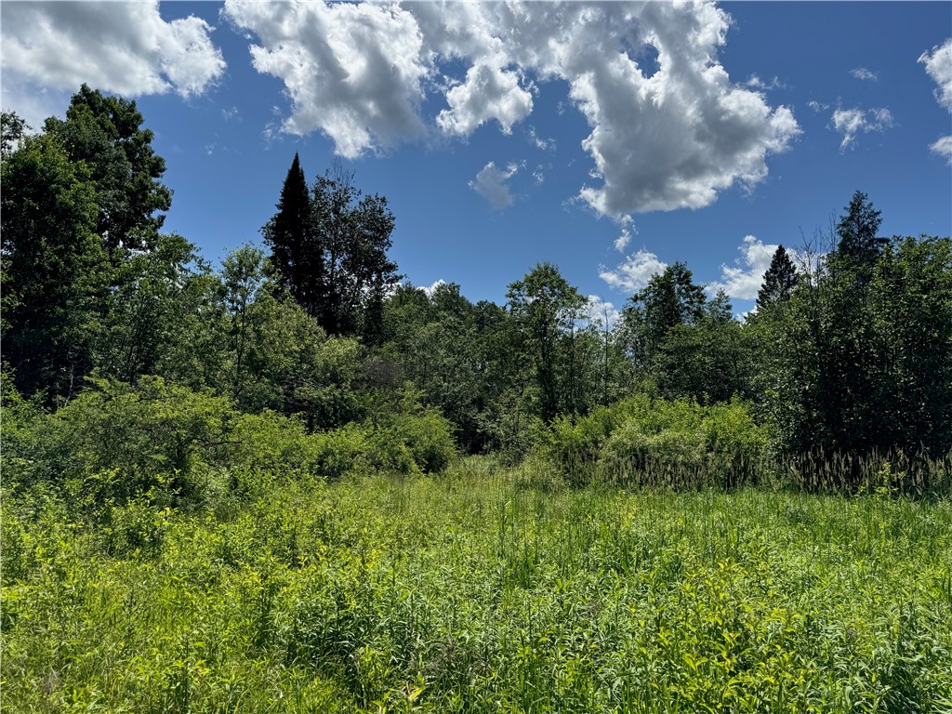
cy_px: 357
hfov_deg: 71.6
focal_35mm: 24
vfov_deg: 56.8
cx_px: 476
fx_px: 660
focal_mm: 6.76
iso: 80
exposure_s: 1/7092
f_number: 1.78
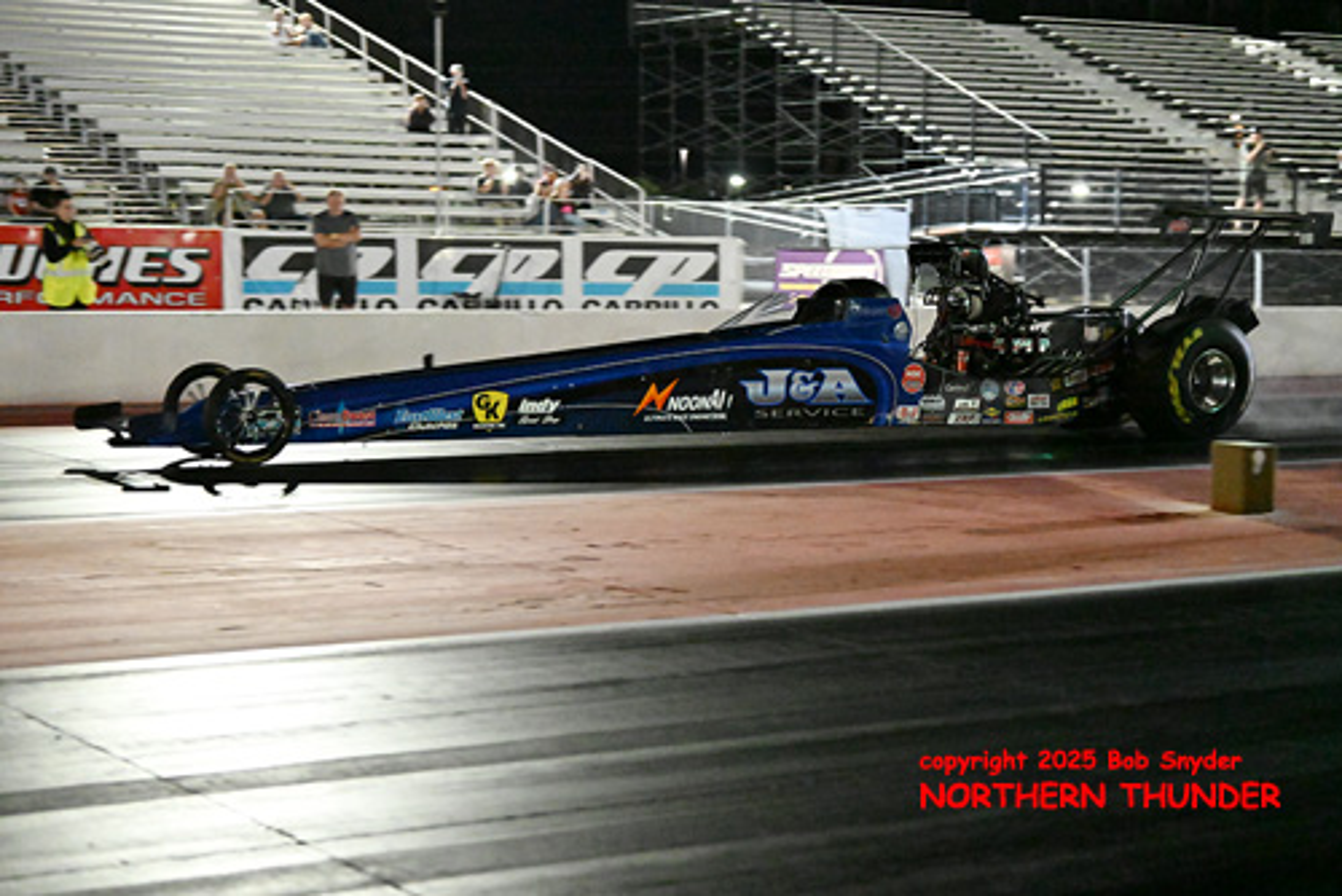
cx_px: 671
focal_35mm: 70
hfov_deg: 28.8
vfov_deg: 19.5
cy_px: 448
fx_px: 2611
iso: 25600
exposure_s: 1/800
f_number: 2.8
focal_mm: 70
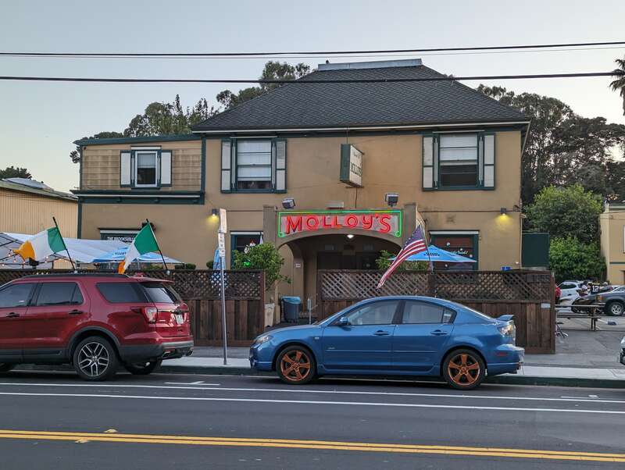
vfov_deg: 30.3
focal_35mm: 48
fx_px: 868
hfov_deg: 39.6
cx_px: 312
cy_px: 235
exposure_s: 1/215
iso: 45
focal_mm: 6.81
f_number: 1.85
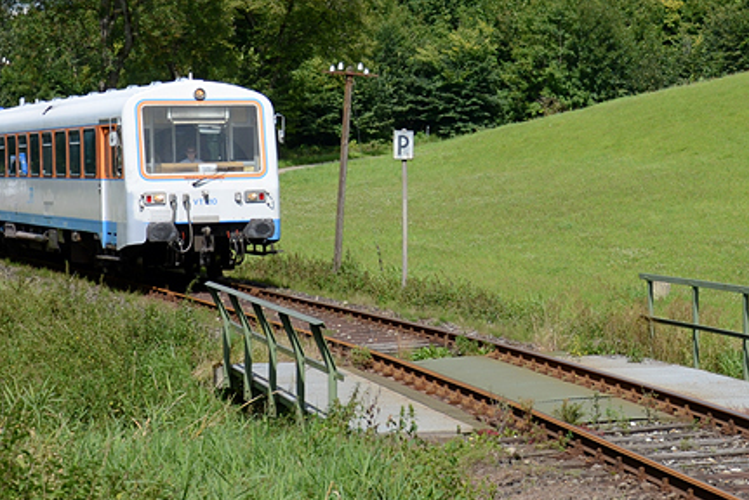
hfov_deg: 17.2
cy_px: 148
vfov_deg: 11.6
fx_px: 2457
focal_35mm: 118
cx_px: 572
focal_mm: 34
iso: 200
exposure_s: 1/1600
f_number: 5
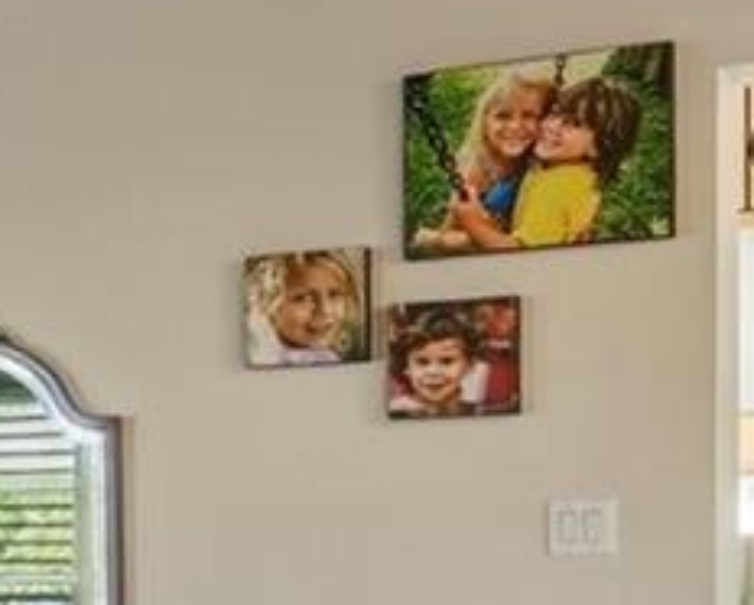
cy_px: 597
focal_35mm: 97
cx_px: -803
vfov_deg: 15.6
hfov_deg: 15.4
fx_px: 2166
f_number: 8
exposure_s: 1/15
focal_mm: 15
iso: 200
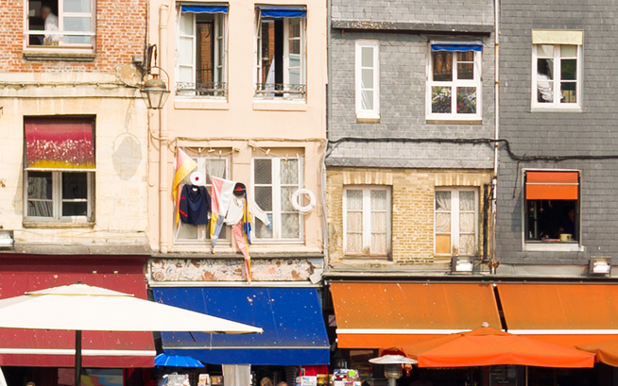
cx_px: 1306
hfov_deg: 6.7
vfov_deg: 4.4
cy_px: 38
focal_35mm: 301
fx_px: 5070
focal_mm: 50
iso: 100
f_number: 5.6
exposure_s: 1/250
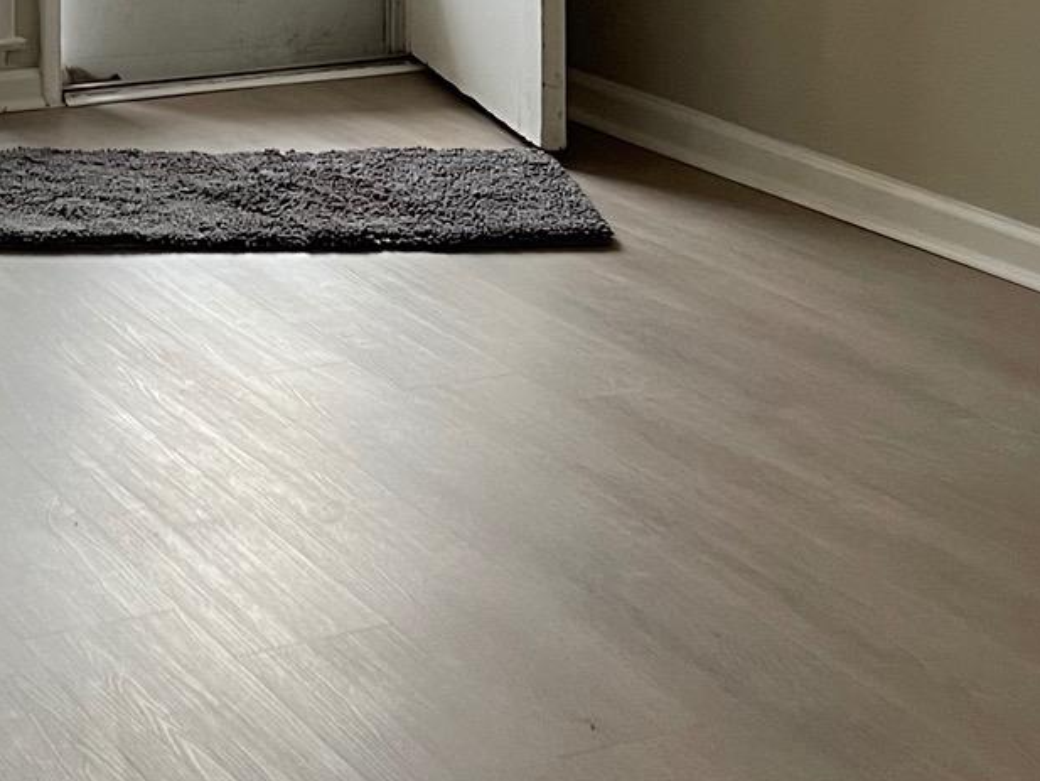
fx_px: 2494
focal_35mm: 83
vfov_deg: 16.8
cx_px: 158
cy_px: -231
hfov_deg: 23.1
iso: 400
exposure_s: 1/60
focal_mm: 5.1
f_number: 1.6
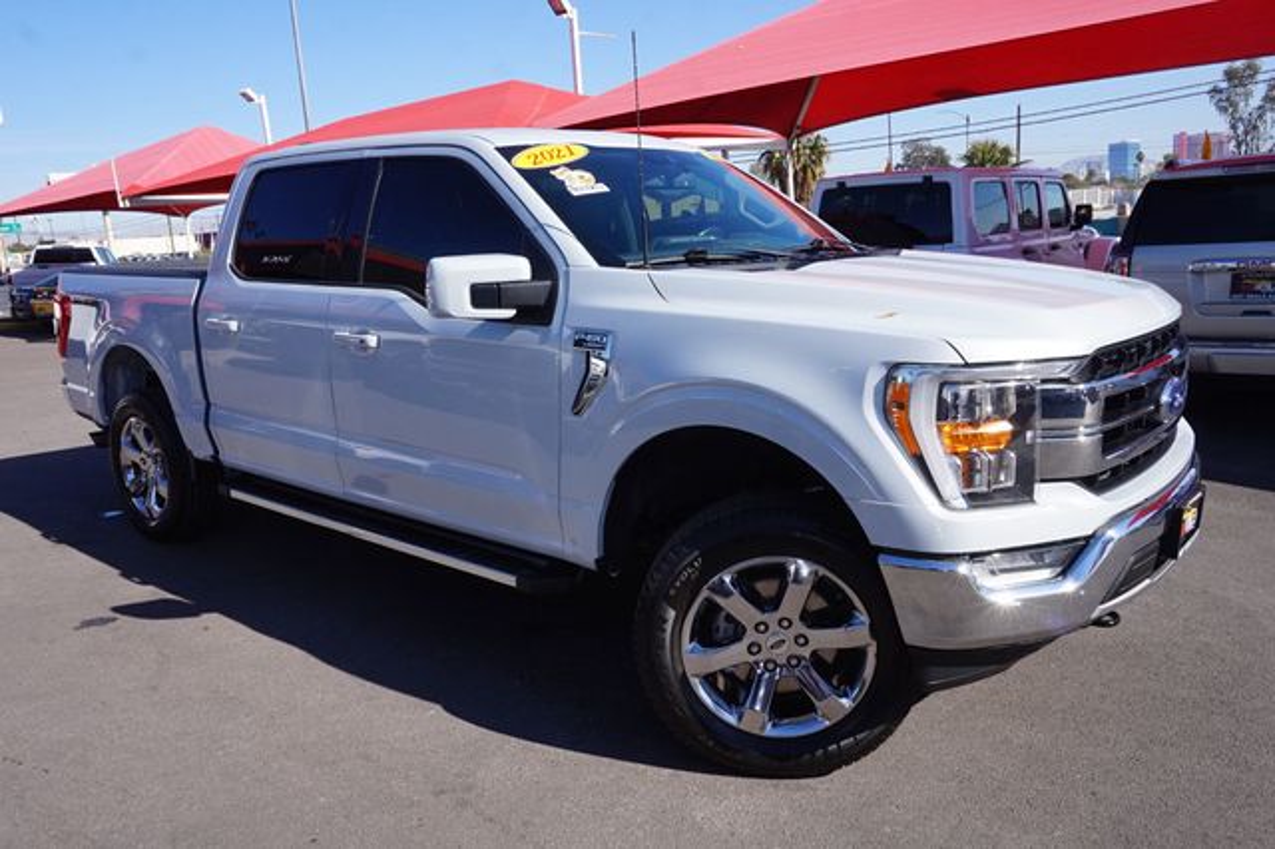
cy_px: 424
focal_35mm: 28
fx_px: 1009
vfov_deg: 45.6
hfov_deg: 64.6
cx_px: 638
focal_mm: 19
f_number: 13
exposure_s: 1/80
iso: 100
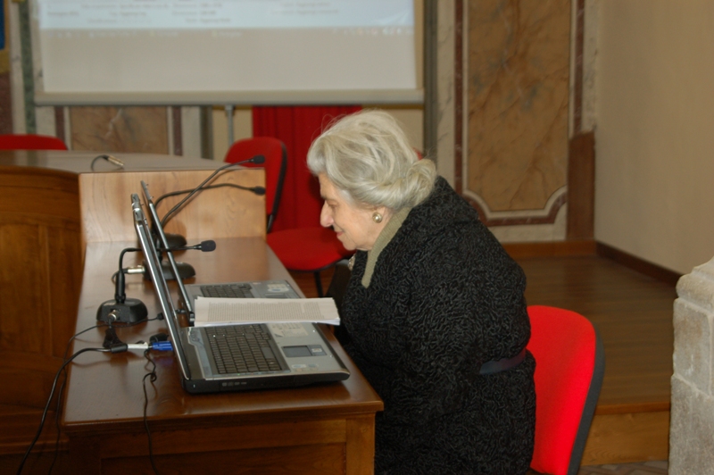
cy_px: 238
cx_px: 357
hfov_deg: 31.9
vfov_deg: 21.5
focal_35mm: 63
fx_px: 1248
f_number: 4
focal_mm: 42
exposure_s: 1/60
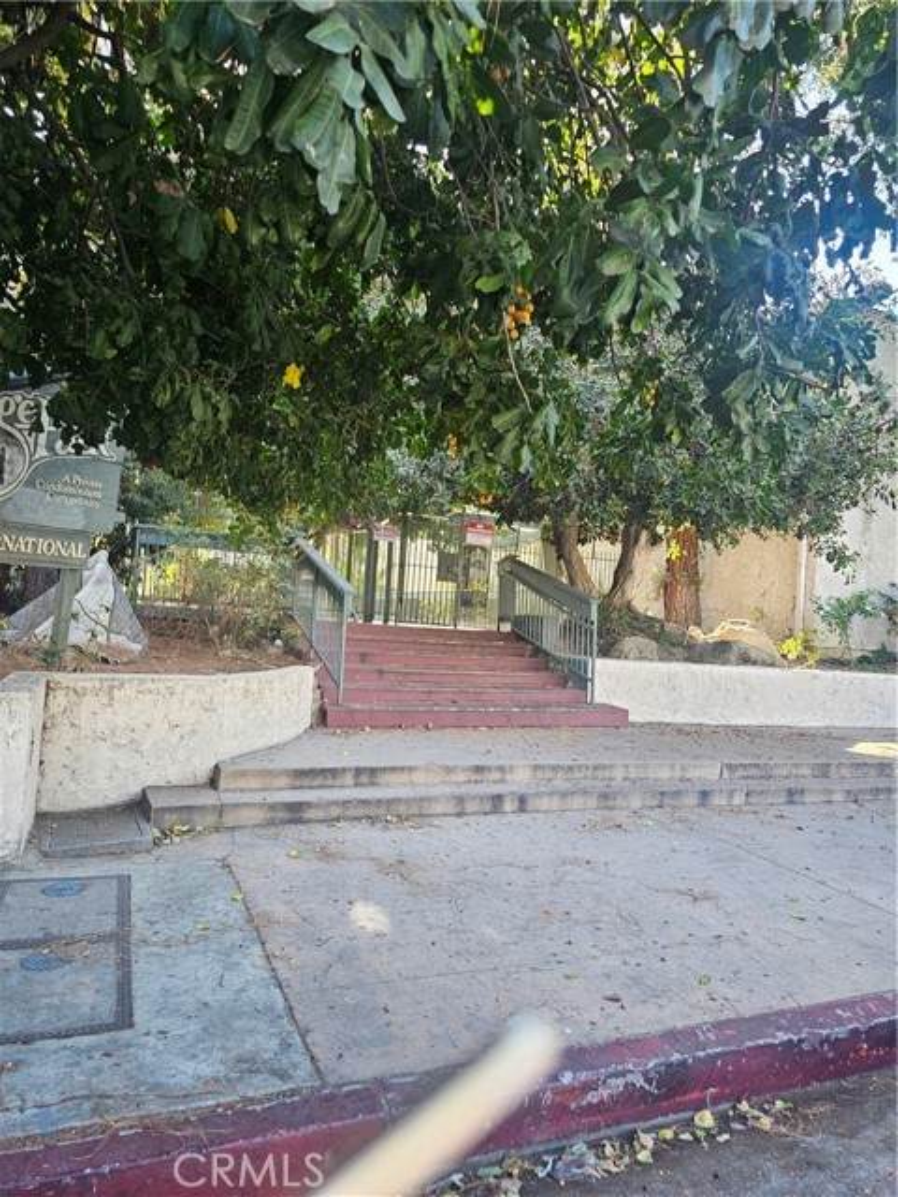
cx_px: 449
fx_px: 796
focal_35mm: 23
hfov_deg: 58.9
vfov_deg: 73.9
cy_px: 598
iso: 80
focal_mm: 6.3
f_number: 1.7
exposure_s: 1/120
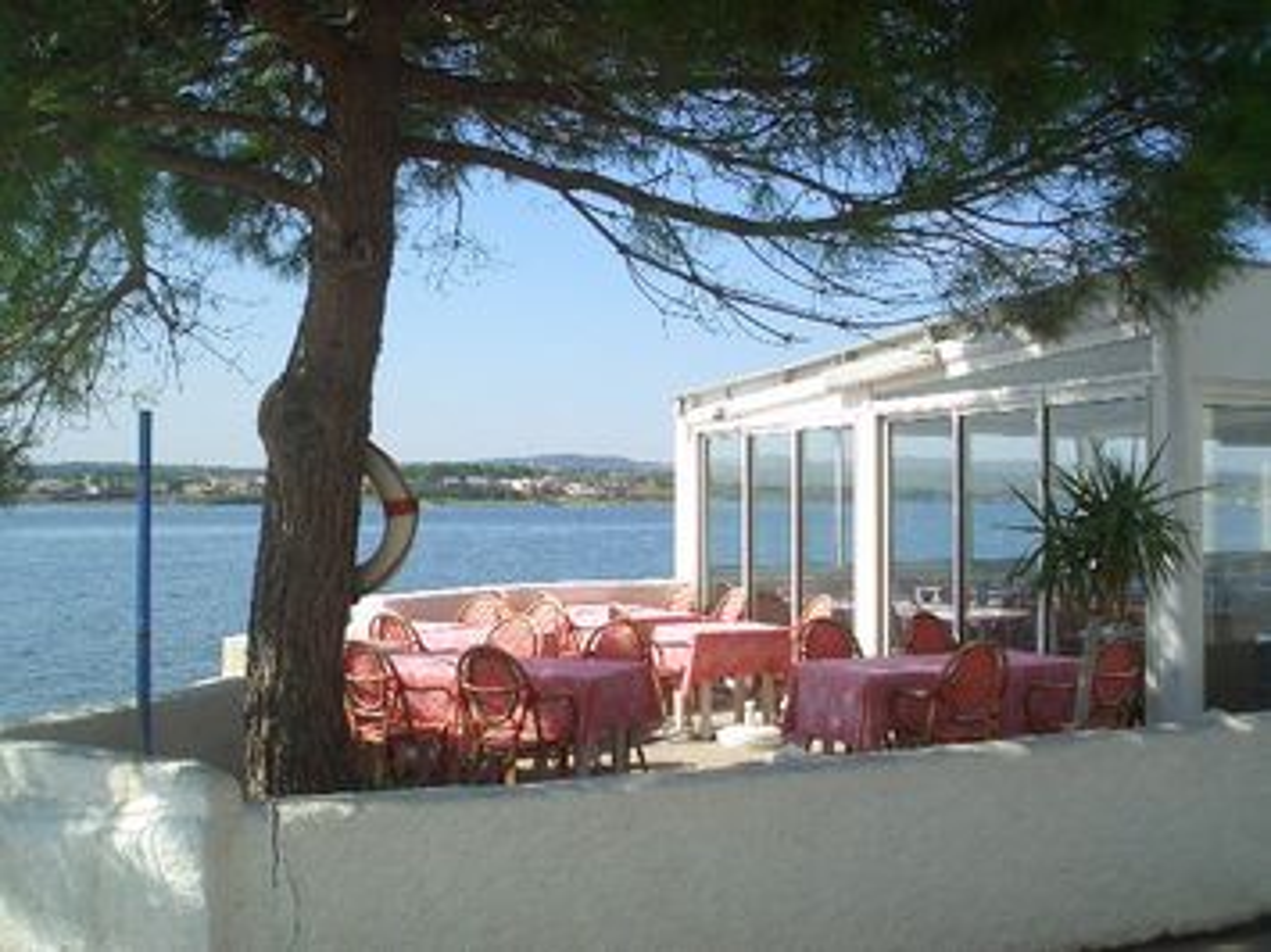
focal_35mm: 36
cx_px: 636
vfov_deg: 39.6
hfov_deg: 51.4
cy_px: 476
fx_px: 1321
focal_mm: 4.8
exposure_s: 1/400
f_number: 4
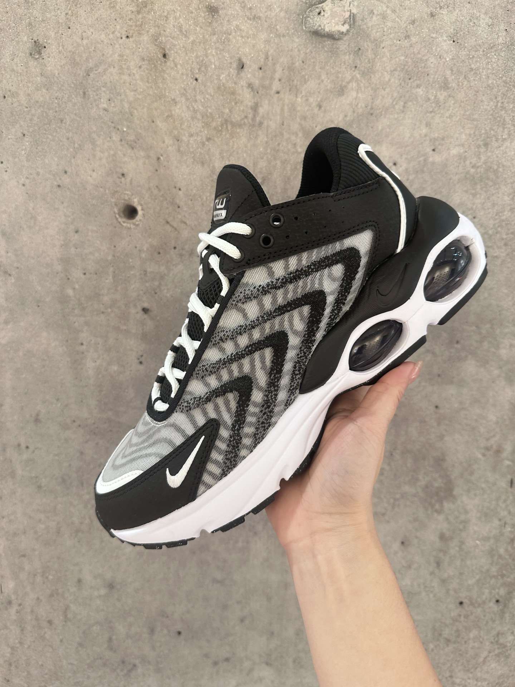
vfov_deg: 71.6
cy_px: 344
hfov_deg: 56.8
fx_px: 476
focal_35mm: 24
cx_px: 258
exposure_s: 1/100
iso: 200
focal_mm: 6.86
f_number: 1.78
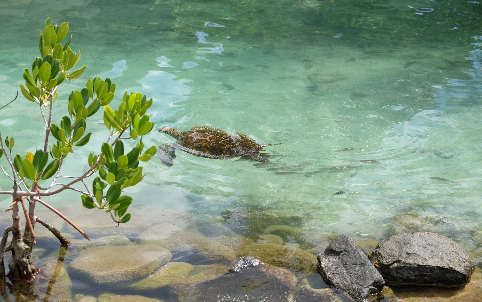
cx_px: 241
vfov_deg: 16.9
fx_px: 1012
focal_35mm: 77
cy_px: 150
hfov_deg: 26.8
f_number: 4.5
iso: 200
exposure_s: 1/750
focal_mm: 50
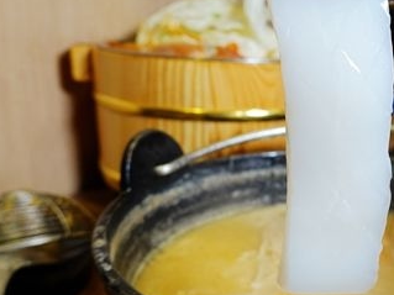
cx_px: 327
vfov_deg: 30.9
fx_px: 535
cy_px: 141
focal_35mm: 47
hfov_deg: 38.6
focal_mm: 9
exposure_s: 1/30
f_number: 2.8
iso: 160
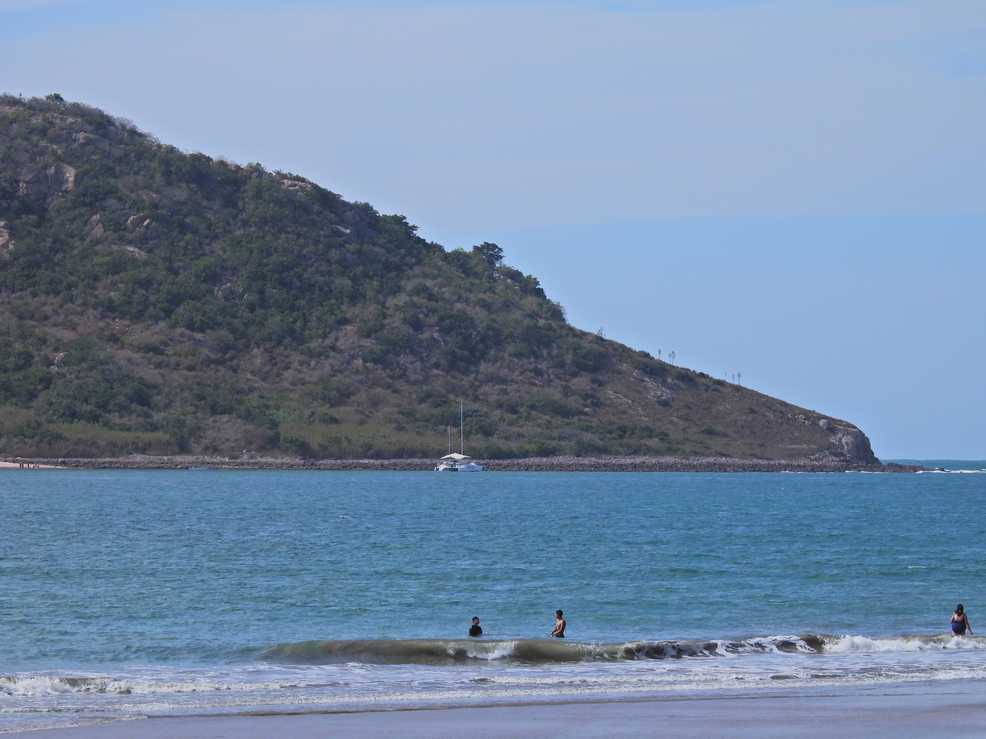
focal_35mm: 200
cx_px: 493
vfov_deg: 7.4
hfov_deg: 9.9
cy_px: 370
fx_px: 5697
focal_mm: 35.7
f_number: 4.5
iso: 100
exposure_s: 1/1600
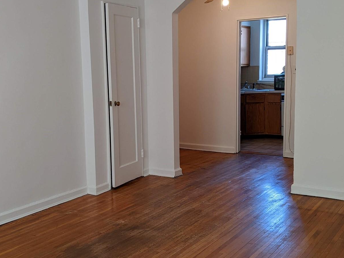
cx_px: 172
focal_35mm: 46
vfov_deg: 31.5
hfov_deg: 41.2
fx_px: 457
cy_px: 134
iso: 86
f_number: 1.8
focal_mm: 4.44
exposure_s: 1/120
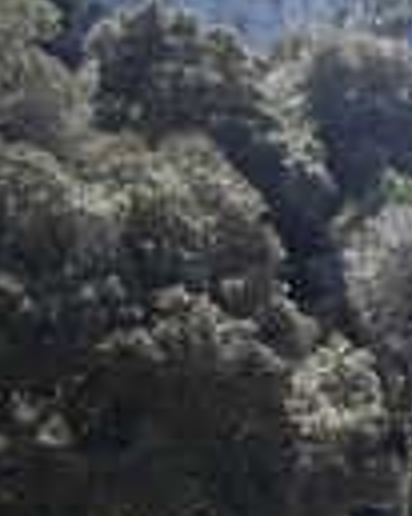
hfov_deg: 13.8
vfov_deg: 20.8
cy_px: 284
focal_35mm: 92
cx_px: 860
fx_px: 1404
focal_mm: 4.9
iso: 80
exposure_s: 1/220
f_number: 3.5
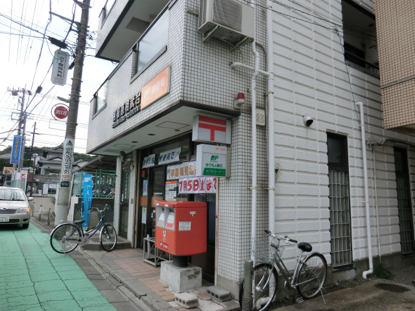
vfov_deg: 56.8
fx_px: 288
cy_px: 156
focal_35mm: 24
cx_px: 208
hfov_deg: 71.6
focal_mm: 4.3
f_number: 3.2
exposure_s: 1/500
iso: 80
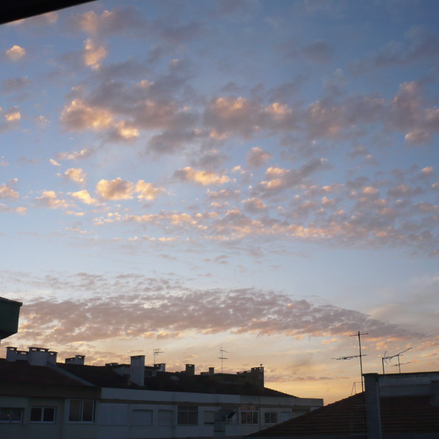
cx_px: 259
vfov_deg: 40.0
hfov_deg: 39.9
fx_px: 603
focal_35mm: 42
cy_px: 216
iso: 100
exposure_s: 1/250
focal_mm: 5.8
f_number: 2.8
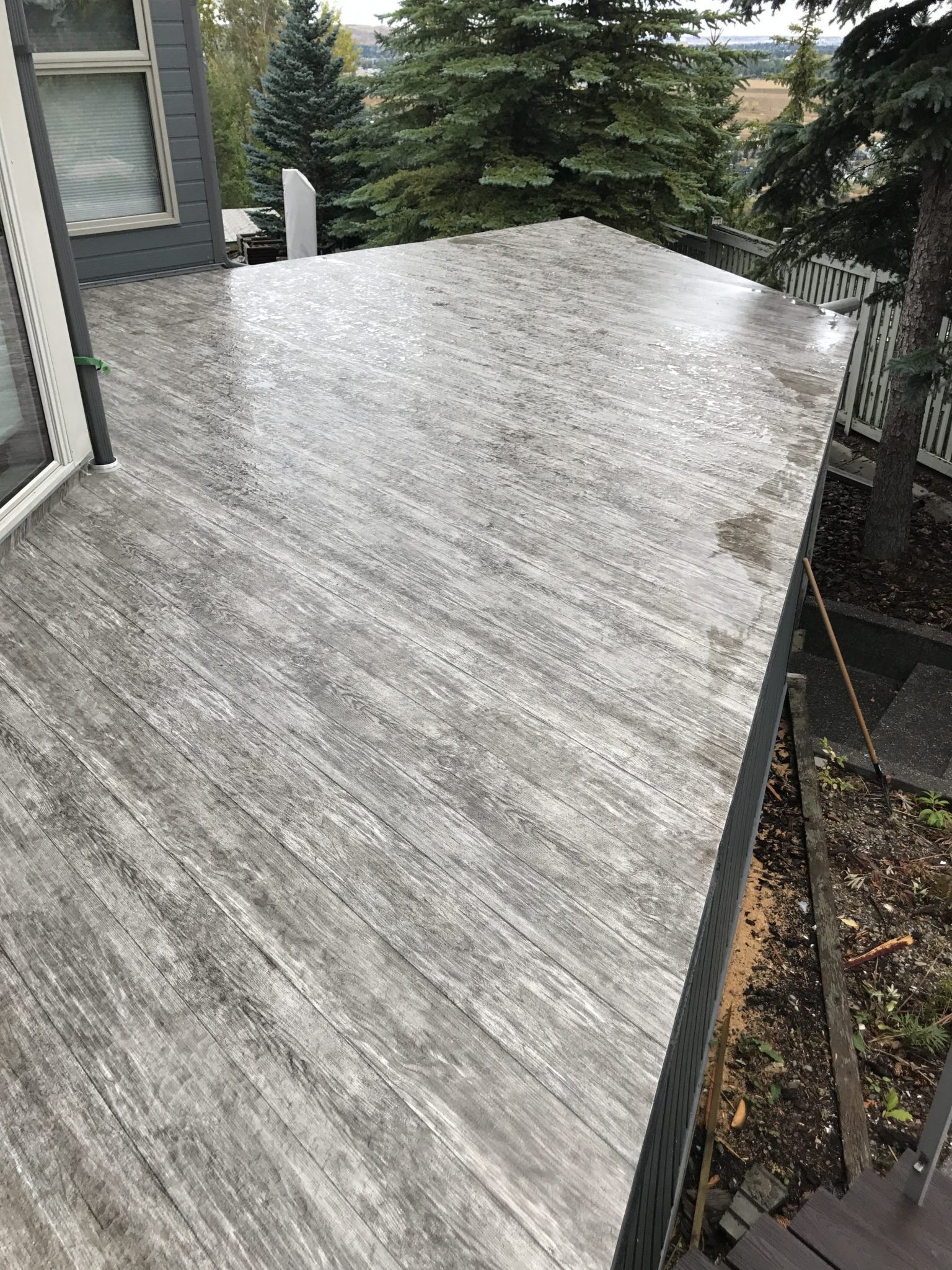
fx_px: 1027
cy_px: 635
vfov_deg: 63.4
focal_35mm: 28
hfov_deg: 49.7
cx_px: 476
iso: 20
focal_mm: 3.99
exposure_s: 1/286
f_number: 1.8
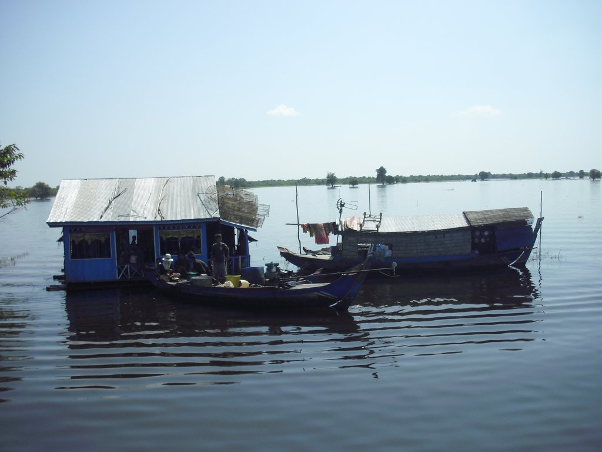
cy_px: 226
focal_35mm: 38
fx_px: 661
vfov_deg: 37.7
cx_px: 301
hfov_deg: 49.0
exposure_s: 1/320
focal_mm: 6.2
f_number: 8
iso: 100
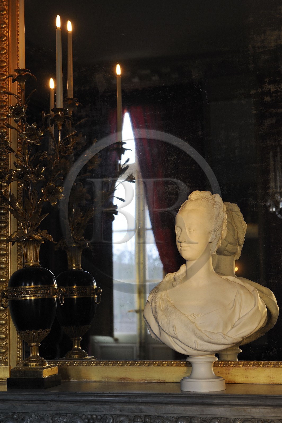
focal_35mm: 62
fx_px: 730
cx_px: 141
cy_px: 212
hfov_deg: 21.9
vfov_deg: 32.4
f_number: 5.6
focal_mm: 62
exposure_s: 1/50
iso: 800
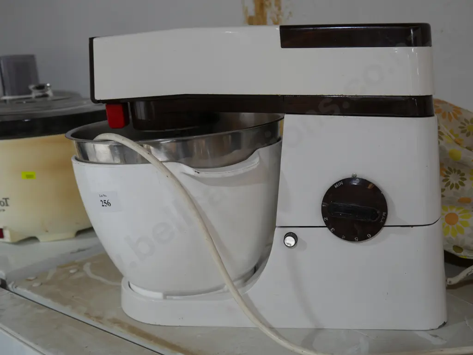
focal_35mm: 40
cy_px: 178
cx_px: 236
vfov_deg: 36.0
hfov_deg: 46.8
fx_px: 547
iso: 400
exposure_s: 1/60
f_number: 4.5
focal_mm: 20
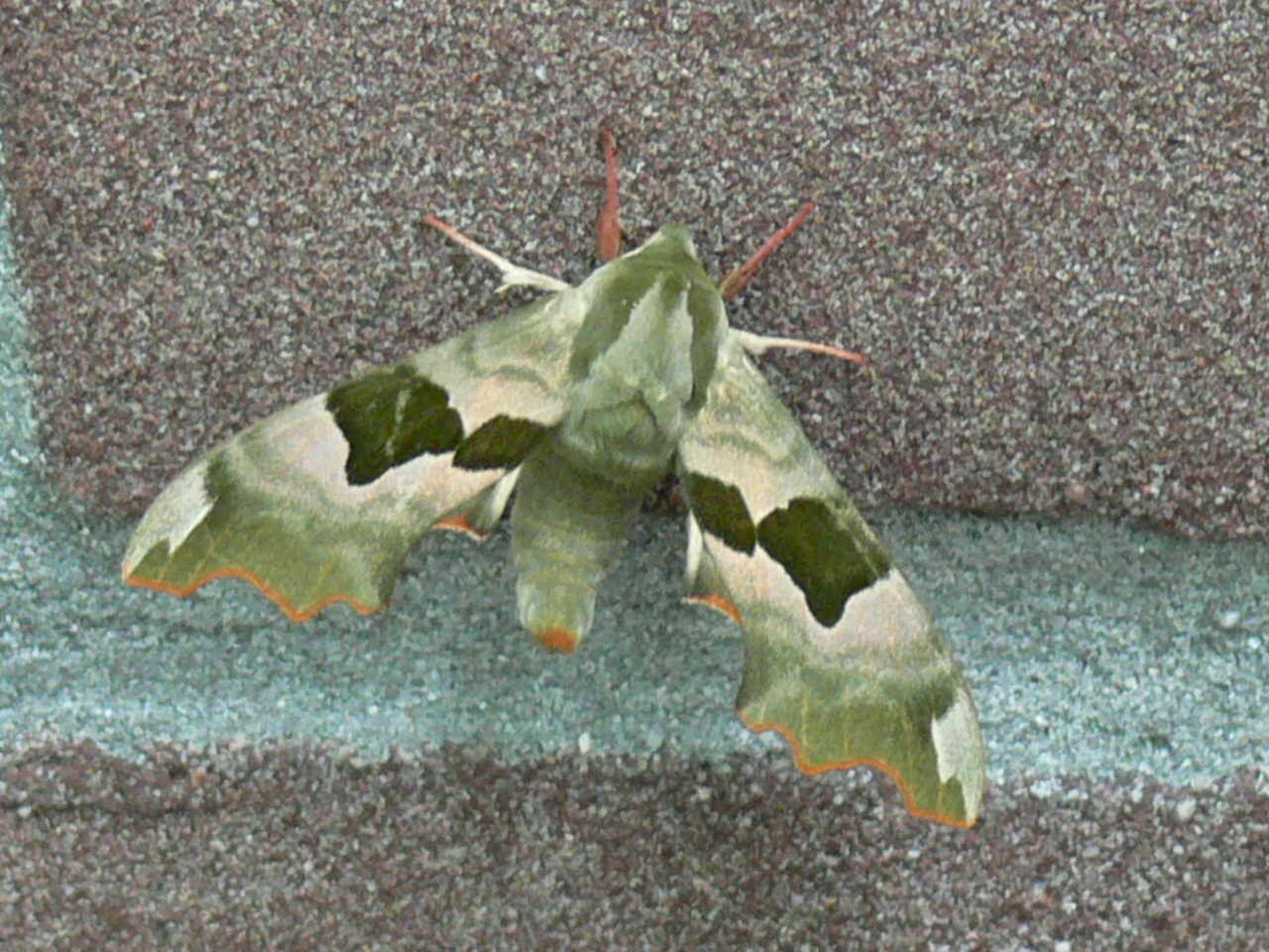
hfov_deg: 31.2
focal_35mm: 62
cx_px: 634
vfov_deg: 23.7
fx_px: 2273
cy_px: 476
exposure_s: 1/30
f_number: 3.2
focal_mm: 13.1
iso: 200
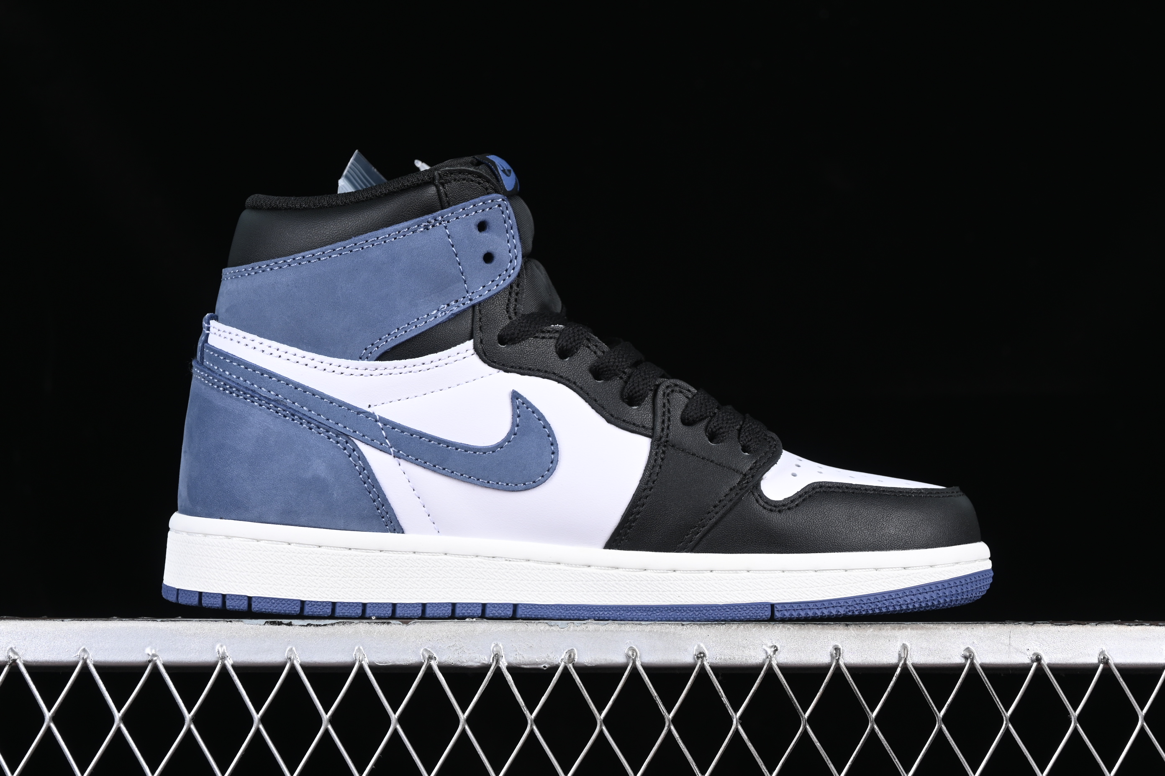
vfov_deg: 18.2
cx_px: 582
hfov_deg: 27.0
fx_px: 2427
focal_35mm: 75
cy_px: 388
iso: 160
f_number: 7.1
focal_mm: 50
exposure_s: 1/60
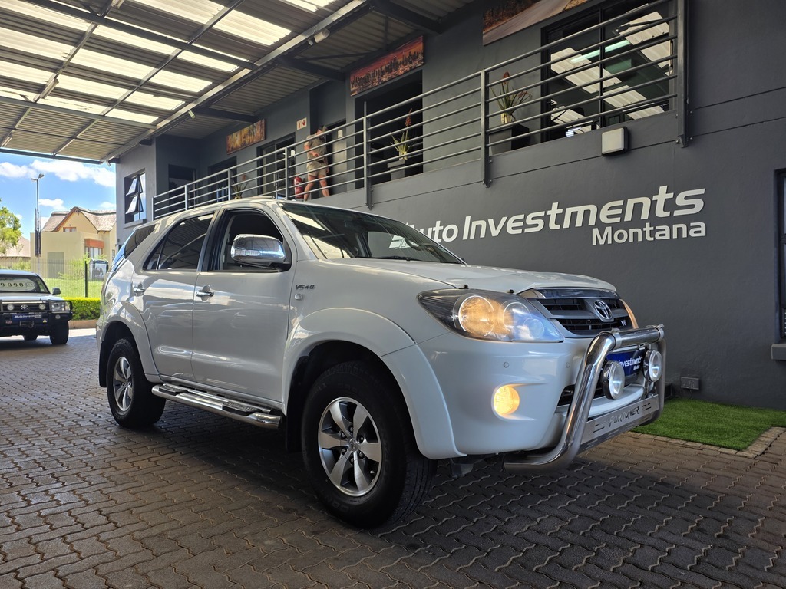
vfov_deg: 58.9
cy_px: 294
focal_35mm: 23
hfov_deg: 73.9
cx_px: 393
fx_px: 522
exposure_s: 1/359
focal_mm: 6.25
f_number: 1.7
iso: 40
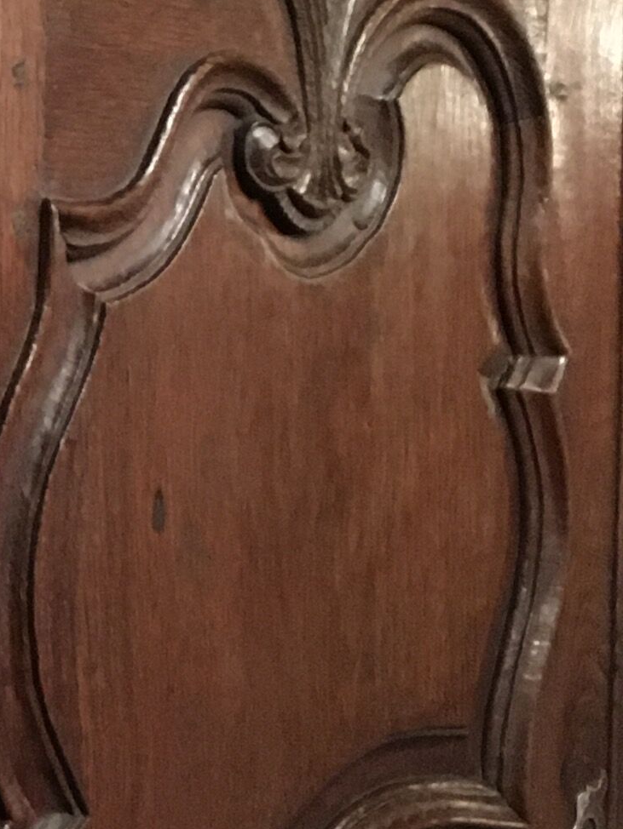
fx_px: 2878
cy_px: 422
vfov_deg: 16.4
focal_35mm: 120
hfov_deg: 11.1
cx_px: -665
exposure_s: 1/17
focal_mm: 4.15
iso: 250
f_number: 2.2
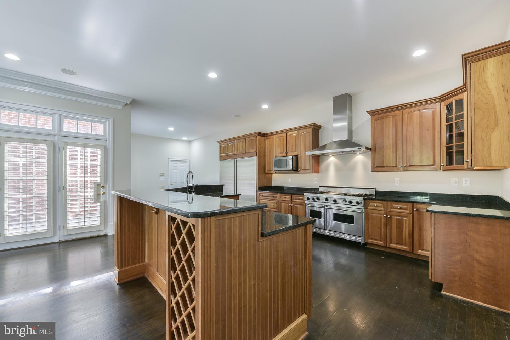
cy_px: 170
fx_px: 198
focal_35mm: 14
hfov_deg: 104.2
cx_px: 255
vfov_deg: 81.2
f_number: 8
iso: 200
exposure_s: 1/2.5
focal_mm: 14
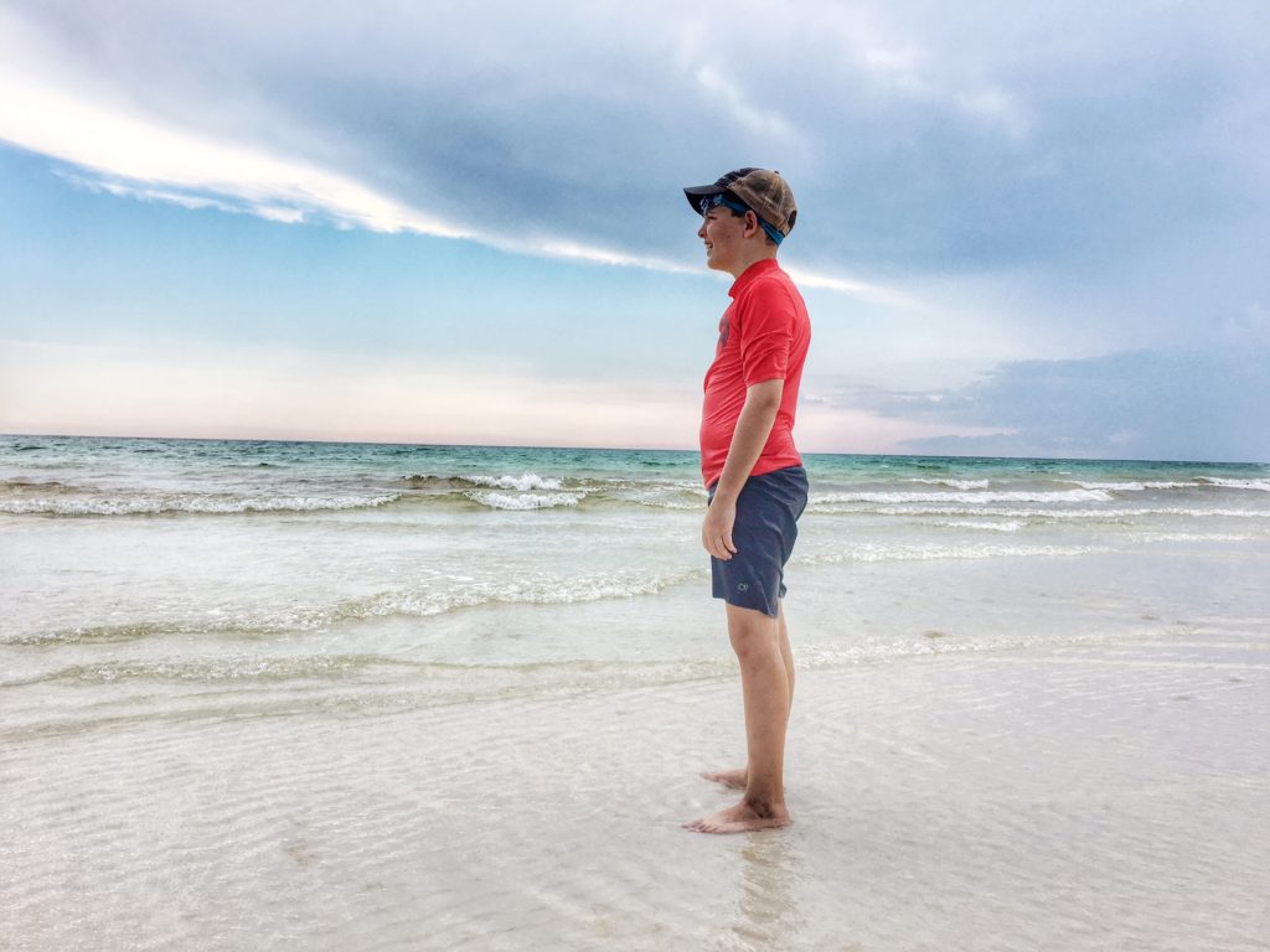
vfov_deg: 48.2
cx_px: 635
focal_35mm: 29
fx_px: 1064
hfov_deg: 61.7
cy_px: 476
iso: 25
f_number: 2.2
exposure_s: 1/1221
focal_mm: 4.15
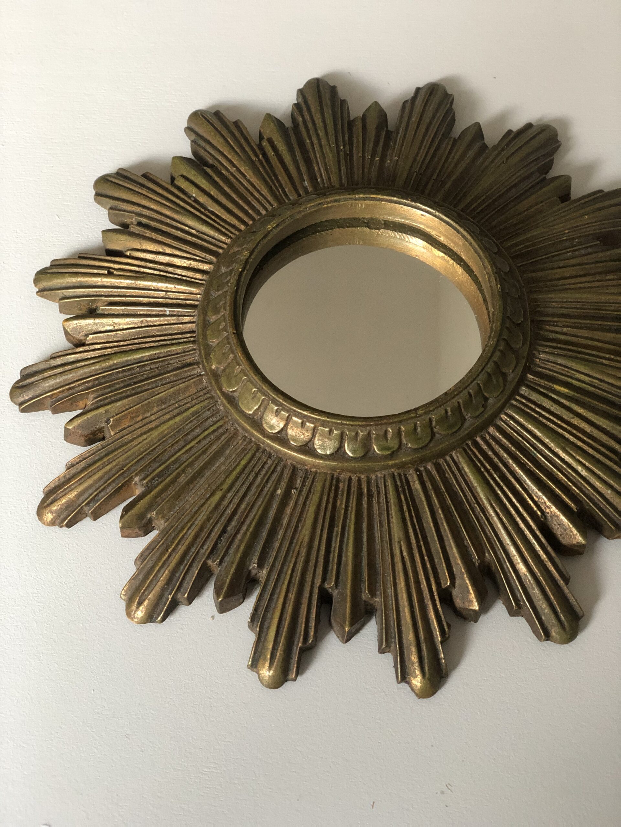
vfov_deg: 36.8
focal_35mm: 52
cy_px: 414
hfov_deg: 28.0
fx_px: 1244
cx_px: 310
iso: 160
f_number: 2.4
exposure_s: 1/17
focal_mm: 6
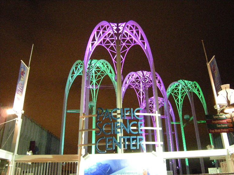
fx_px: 210
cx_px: 117
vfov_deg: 45.5
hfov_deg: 58.3
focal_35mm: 31
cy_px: 88
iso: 800
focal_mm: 5.3
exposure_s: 1/7.4
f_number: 2.9
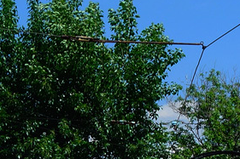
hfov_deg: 10.7
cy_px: 281
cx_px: 298
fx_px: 1253
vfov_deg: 7.1
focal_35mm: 188
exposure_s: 1/500
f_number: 7.1
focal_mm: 16.39
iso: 125
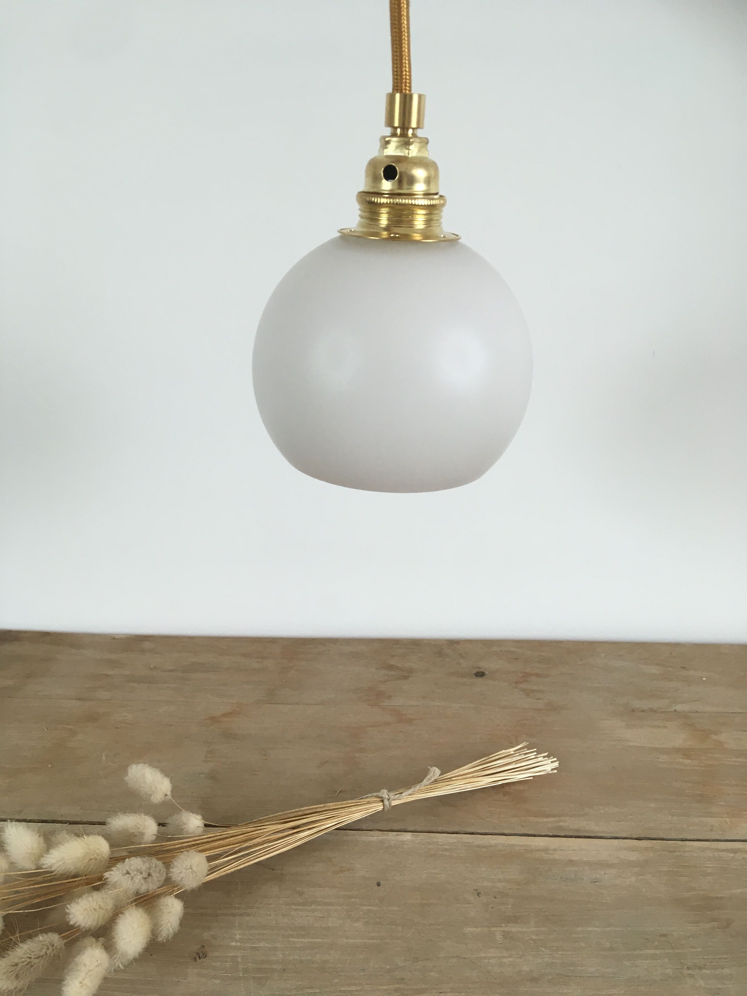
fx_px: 834
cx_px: 374
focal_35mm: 29
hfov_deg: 48.2
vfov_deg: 61.7
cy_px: 498
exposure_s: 1/33
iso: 32
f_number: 2.2
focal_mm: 4.15
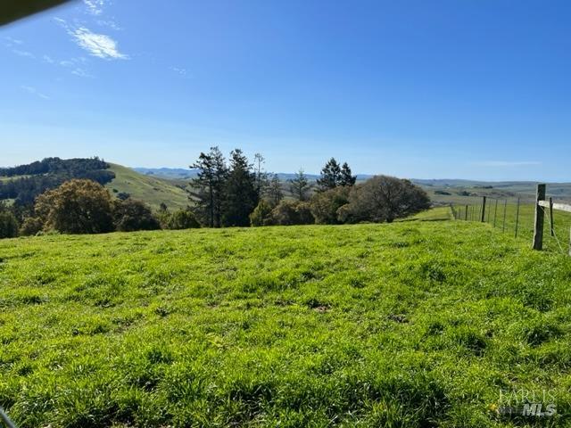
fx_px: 429
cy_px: 214
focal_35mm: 26
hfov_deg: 67.3
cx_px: 286
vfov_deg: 53.1
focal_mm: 5.7
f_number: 1.5
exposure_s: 1/5882
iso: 50
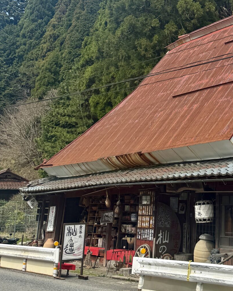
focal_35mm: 59
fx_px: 508
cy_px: 32
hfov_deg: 24.6
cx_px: 232
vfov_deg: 30.6
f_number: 1.78
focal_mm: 6.76
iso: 80
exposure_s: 1/3802
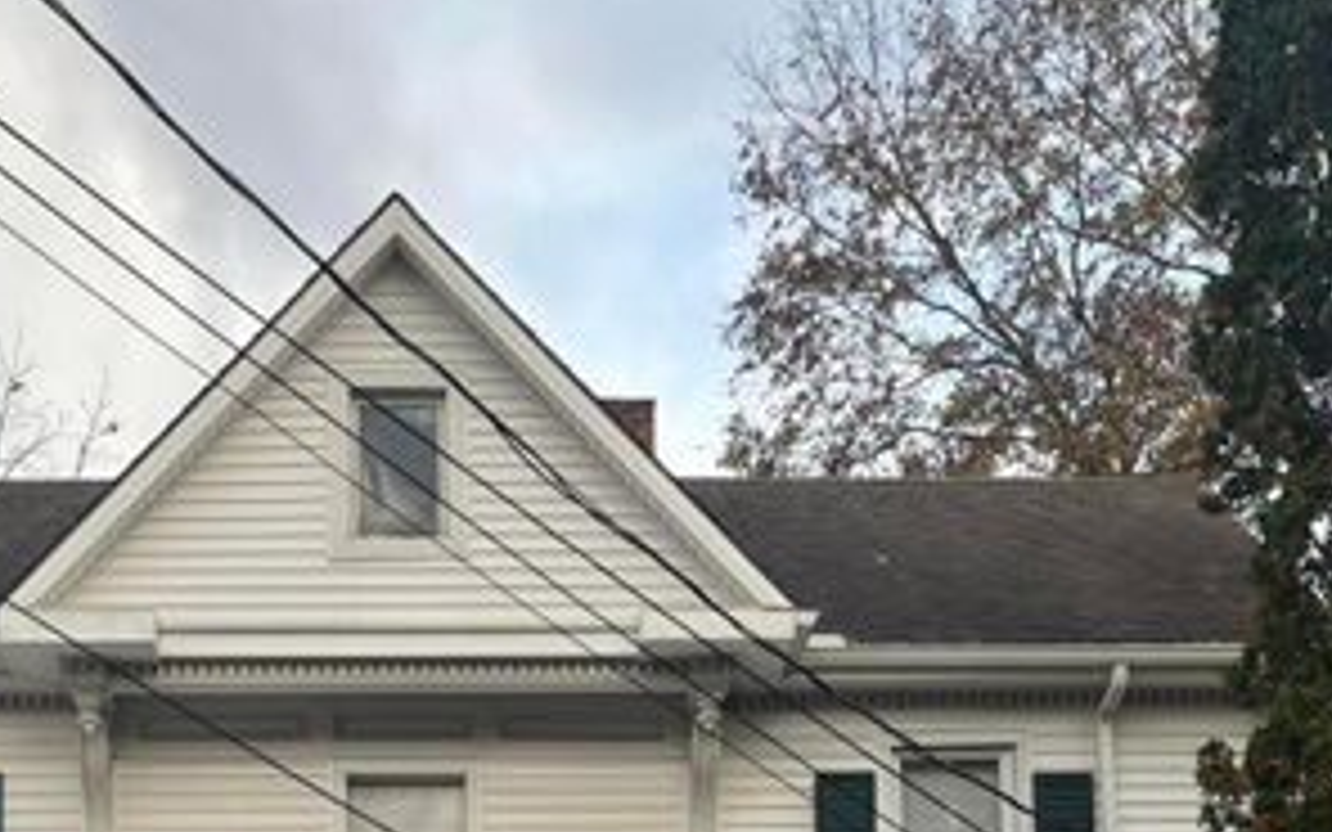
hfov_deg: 32.8
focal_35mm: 62
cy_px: 1252
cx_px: 486
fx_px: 2251
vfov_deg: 18.5
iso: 32
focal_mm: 5.1
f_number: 1.6
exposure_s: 1/129
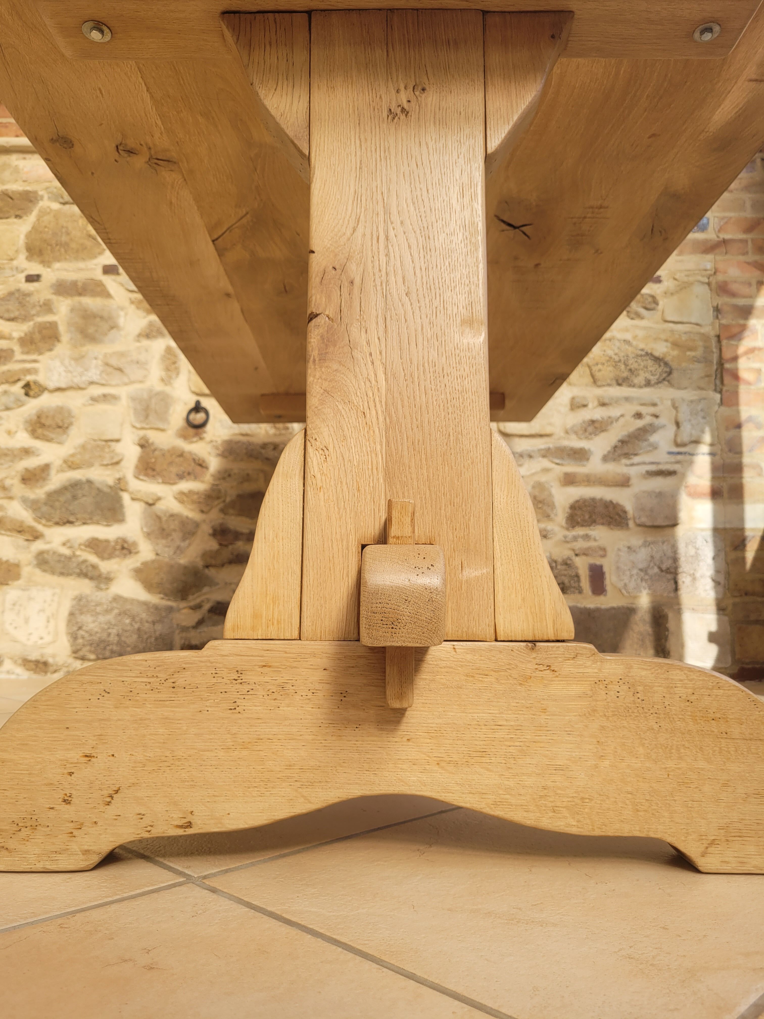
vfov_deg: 67.3
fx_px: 765
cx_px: 382
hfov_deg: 53.1
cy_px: 510
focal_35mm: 26
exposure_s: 1/607
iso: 40
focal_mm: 5.4
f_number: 1.8
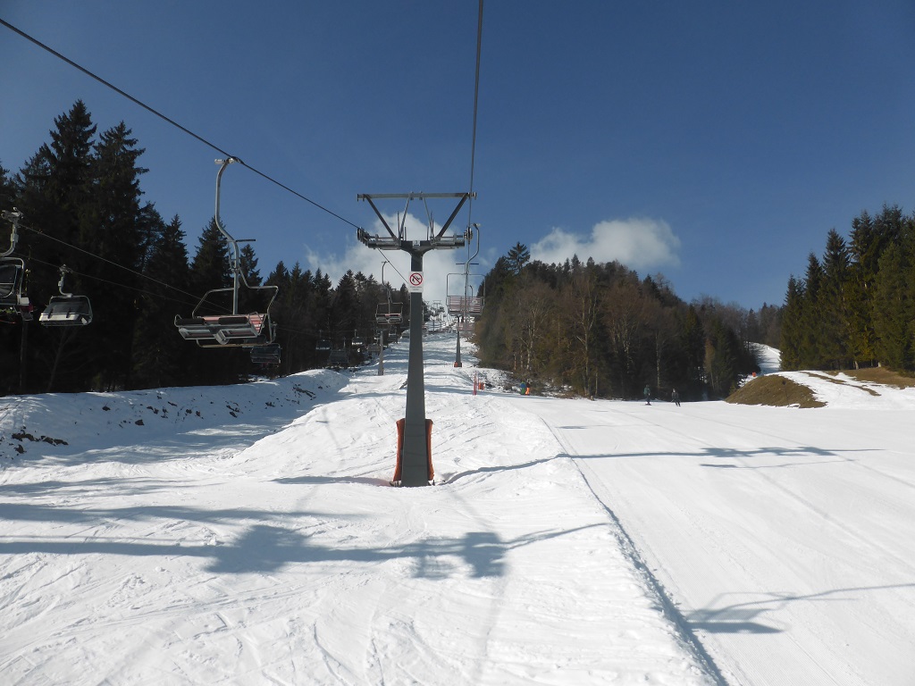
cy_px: 343
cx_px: 458
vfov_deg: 54.9
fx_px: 661
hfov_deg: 69.4
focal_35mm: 25
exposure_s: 1/2000
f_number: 4
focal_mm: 4.3
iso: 100
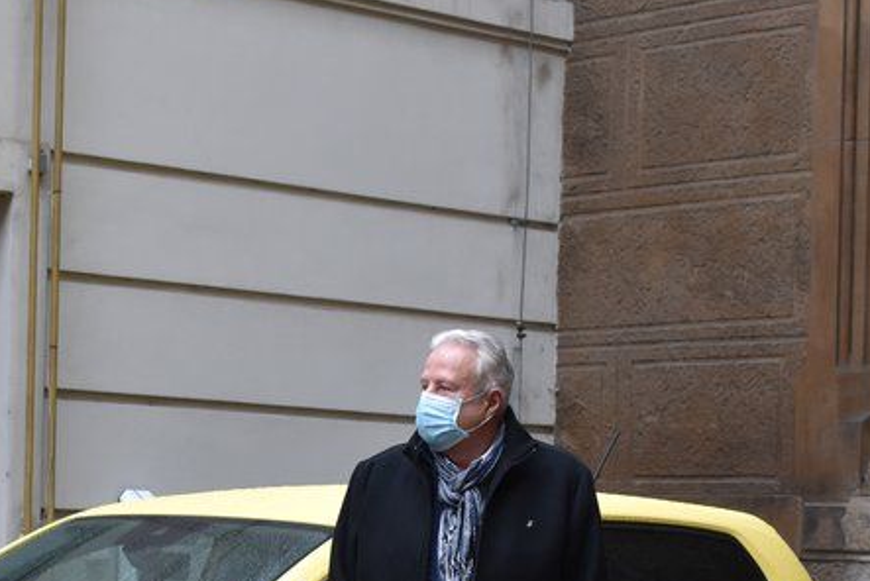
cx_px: 259
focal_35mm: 104
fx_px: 2515
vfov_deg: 13.0
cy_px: 590
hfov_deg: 19.5
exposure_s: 1/125
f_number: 5.6
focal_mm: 30
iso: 400
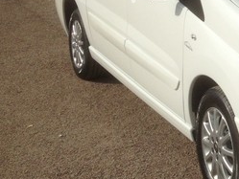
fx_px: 732
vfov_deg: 13.8
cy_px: 3
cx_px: 338
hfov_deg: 17.1
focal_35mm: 106
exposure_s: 1/3623
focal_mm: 4.12
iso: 50
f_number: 2.4
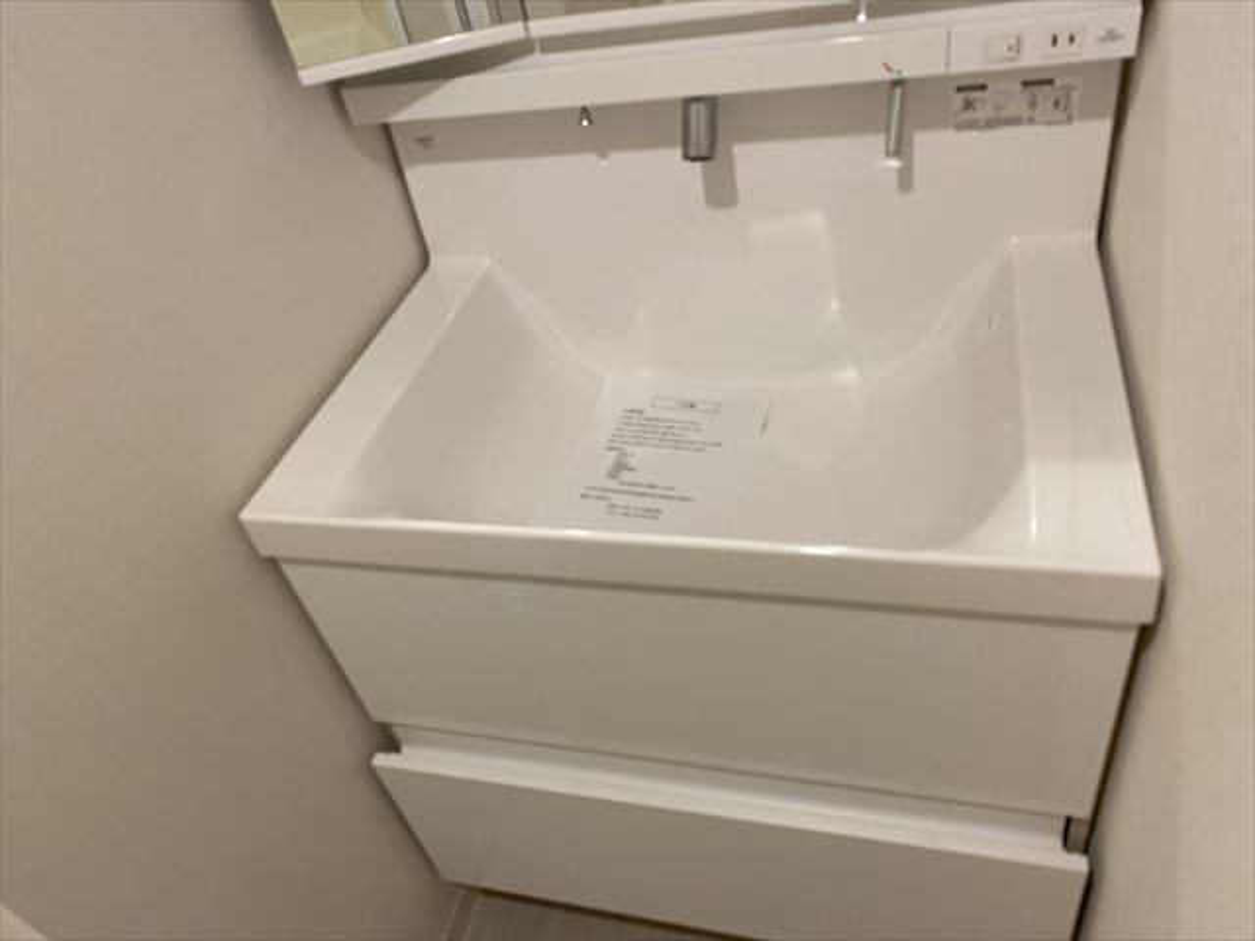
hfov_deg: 67.3
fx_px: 943
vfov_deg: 53.1
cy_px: 470
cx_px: 628
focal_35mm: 26
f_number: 1.8
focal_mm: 4.25
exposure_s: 1/50
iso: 100
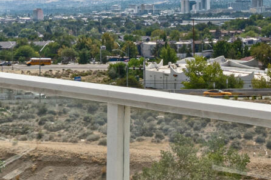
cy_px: 7
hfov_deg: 20.2
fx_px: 760
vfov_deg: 13.4
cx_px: 173
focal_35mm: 101
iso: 250
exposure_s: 1/60
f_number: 13
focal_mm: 10
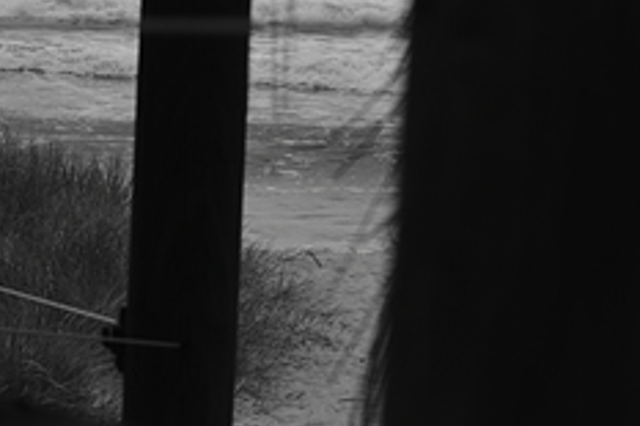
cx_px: 11
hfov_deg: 5.8
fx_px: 6289
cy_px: -111
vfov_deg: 3.9
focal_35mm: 354
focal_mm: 70
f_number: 9
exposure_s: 1/640
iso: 100
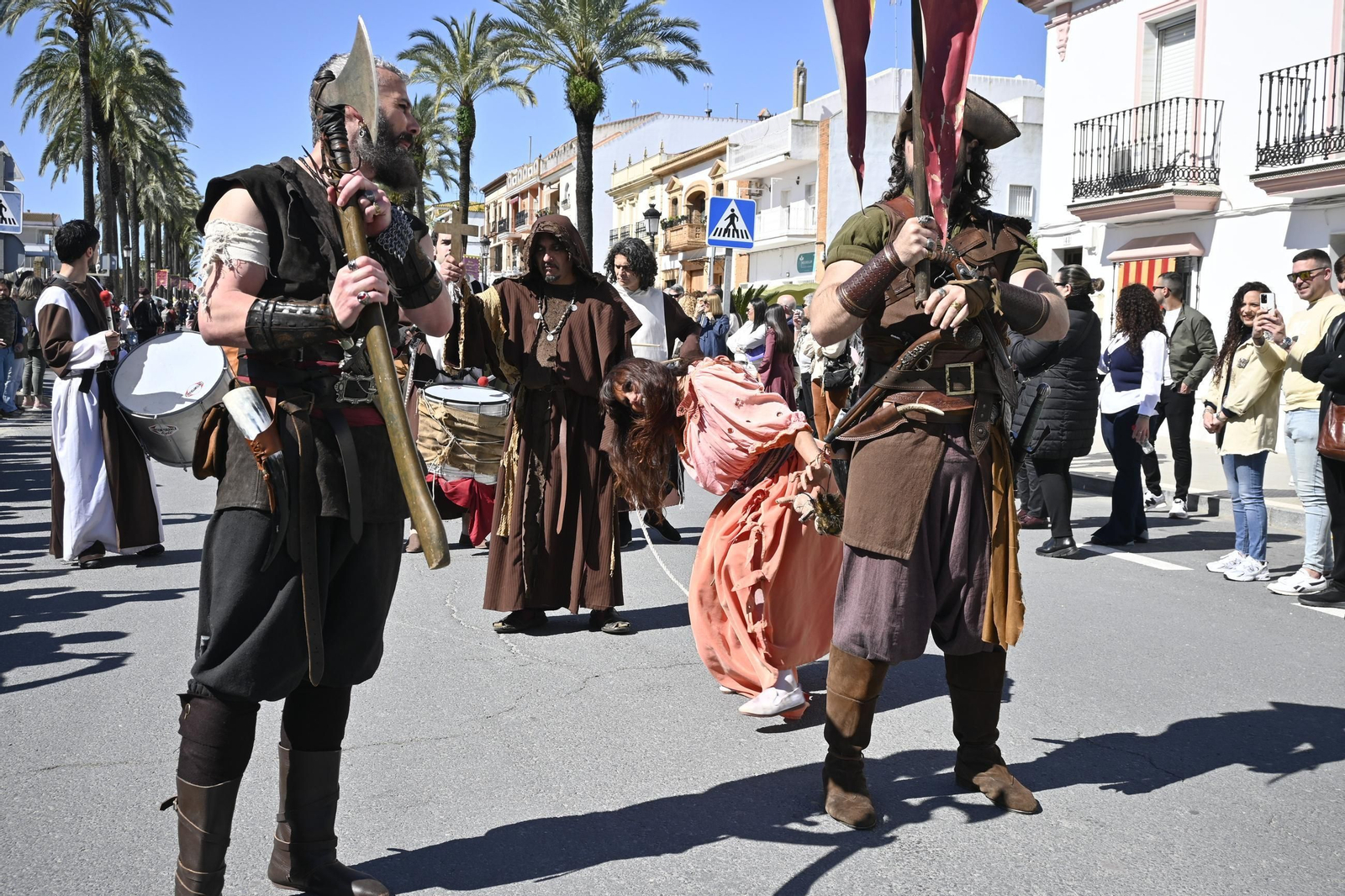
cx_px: 672
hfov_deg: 51.3
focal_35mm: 38
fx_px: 1401
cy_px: 448
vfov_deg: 35.5
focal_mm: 25
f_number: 6.3
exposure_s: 1/400
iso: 100
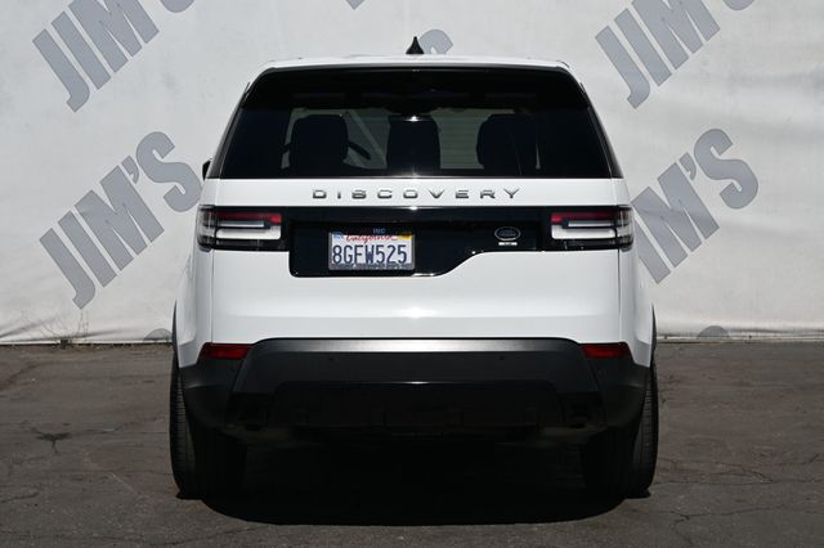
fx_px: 1544
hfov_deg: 29.9
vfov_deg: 20.1
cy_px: 274
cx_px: 412
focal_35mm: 68
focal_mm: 45
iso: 100
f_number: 7.1
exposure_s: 1/400
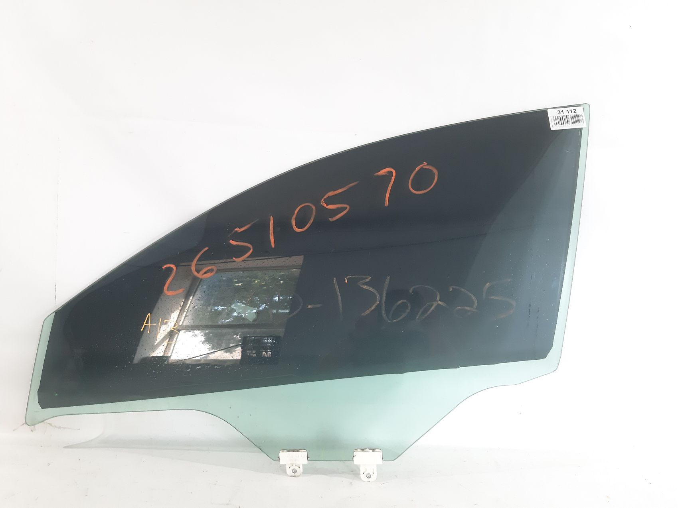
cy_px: 254
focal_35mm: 27
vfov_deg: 51.3
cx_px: 339
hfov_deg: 65.3
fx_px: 529
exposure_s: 1/50
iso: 200
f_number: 1.7
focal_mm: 3.93
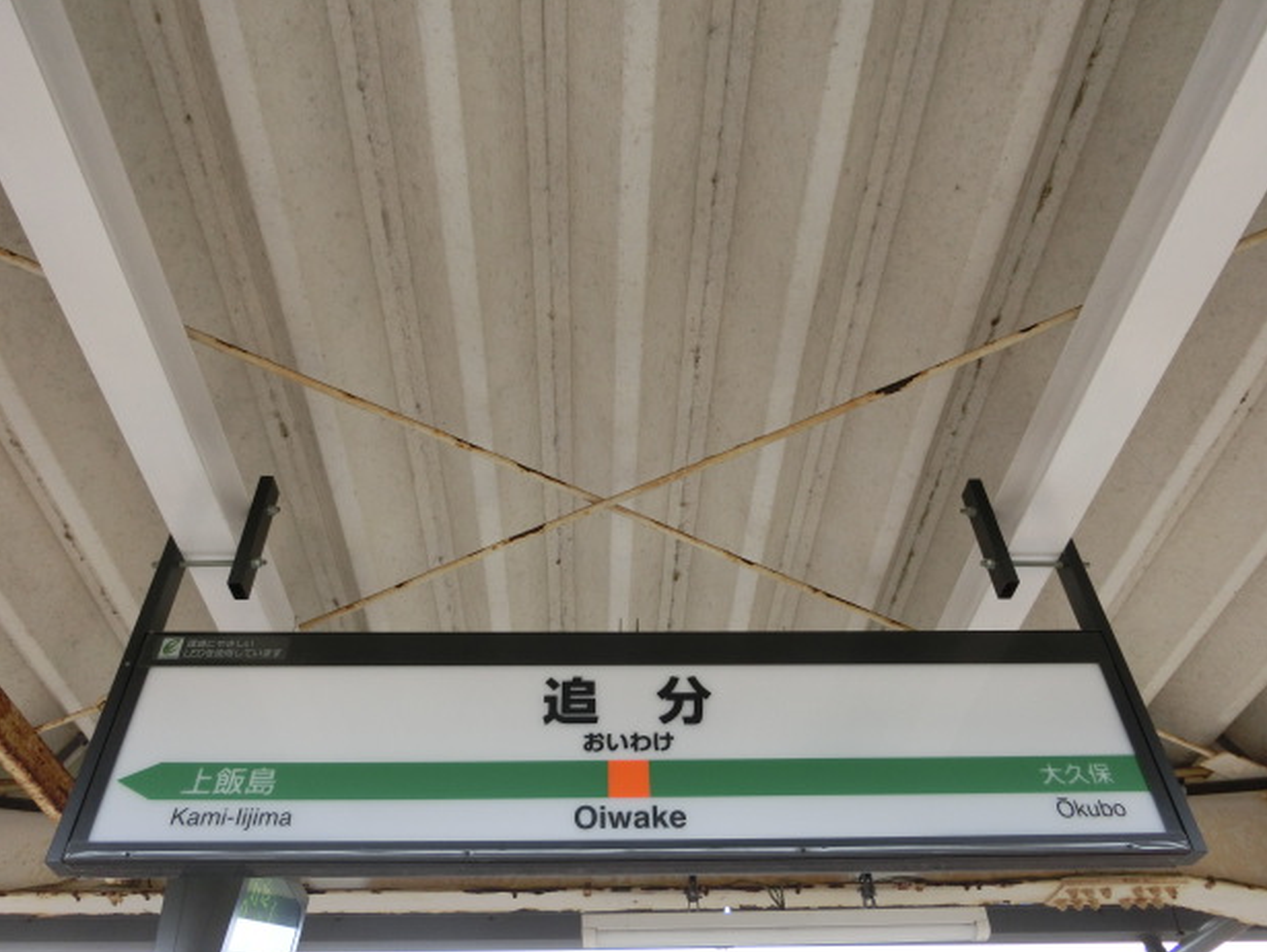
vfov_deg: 53.1
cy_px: 486
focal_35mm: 26
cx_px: 624
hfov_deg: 67.3
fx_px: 952
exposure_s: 1/125
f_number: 3.5
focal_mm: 4.5
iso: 125
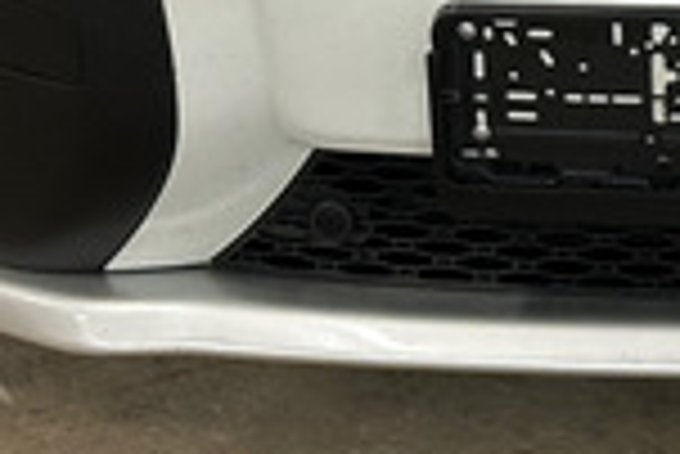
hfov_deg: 9.4
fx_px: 4065
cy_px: -575
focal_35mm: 215
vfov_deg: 6.2
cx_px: 887
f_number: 1.8
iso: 250
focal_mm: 6.86
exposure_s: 1/50
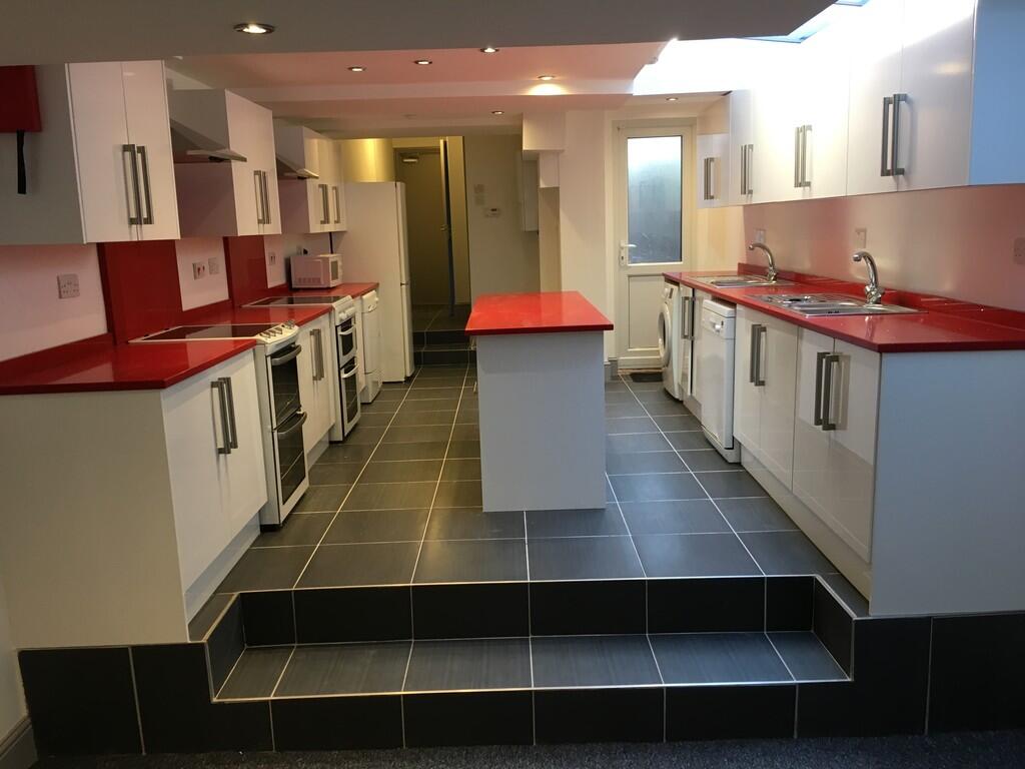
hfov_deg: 61.7
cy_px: 384
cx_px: 512
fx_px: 859
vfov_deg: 48.2
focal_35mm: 29
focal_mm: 4.15
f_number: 2.2
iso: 100
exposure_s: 1/33
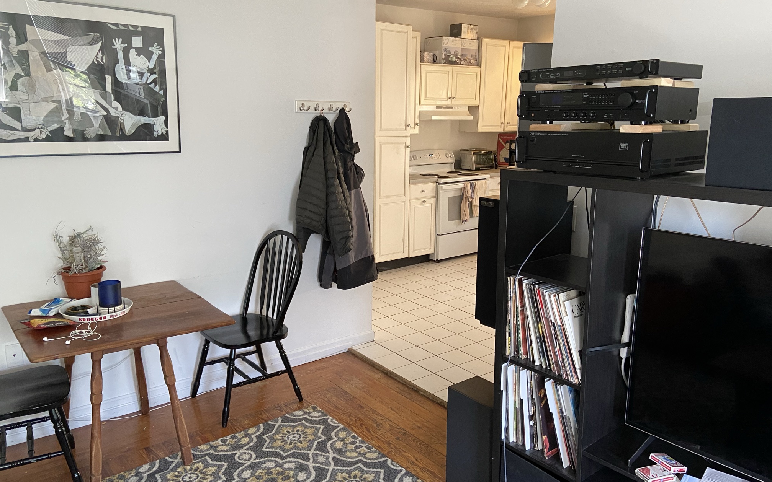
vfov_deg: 44.5
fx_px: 589
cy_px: 237
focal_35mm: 28
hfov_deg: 66.5
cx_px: 391
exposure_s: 1/60
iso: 250
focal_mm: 4.25
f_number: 1.8
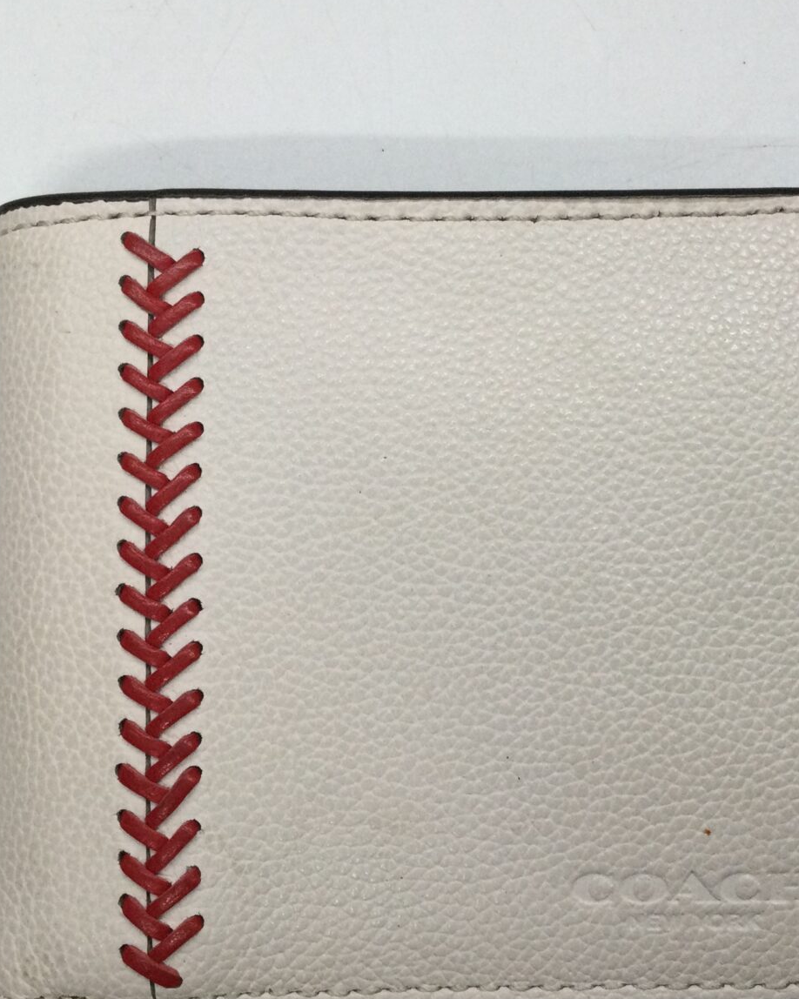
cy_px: 560
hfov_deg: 28.0
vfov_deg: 34.7
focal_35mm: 54
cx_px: 494
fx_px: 1597
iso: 25
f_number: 2.4
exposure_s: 1/30
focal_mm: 3.3
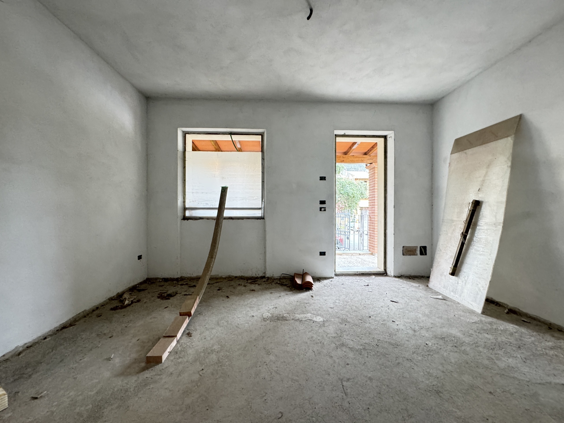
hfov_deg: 102.1
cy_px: 212
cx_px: 282
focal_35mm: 14
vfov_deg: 85.7
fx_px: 228
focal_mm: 2.22
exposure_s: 1/60
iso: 400
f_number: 2.2
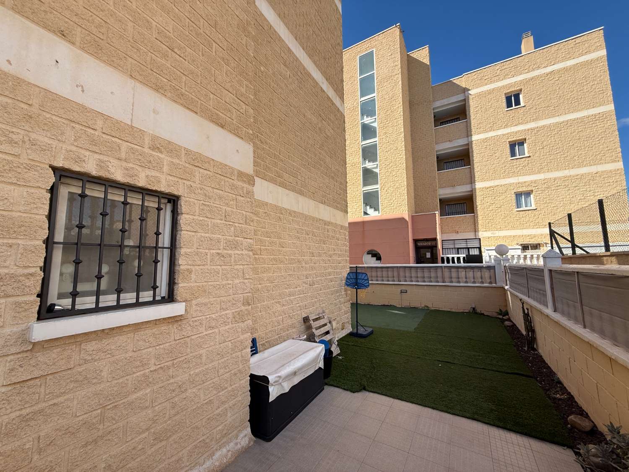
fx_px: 254
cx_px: 314
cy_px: 236
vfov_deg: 85.7
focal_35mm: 14
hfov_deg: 102.1
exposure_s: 1/1167
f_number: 2.2
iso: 50
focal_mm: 2.22
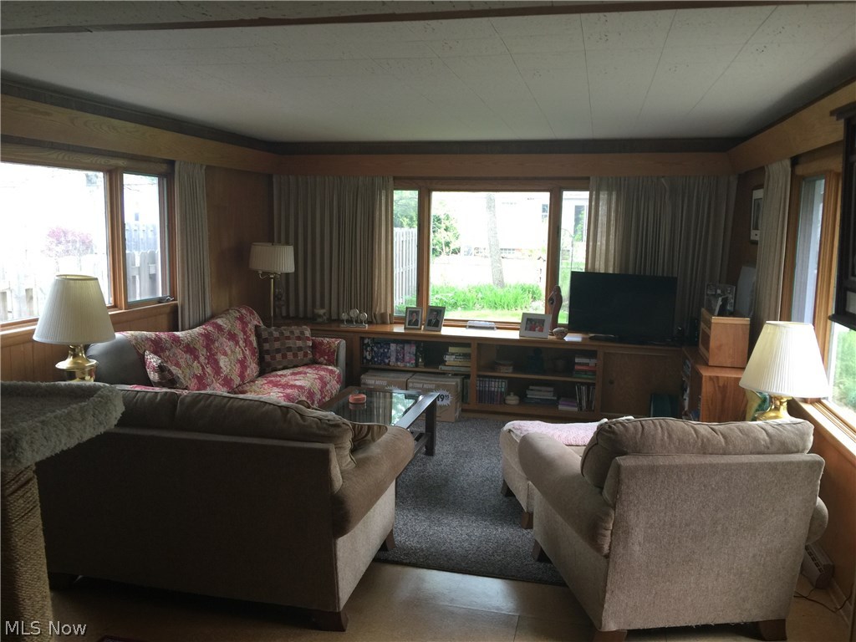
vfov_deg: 48.2
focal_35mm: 29
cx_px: 428
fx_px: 717
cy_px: 321
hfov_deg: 61.7
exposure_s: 1/30
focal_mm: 4.15
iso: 40
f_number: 2.2
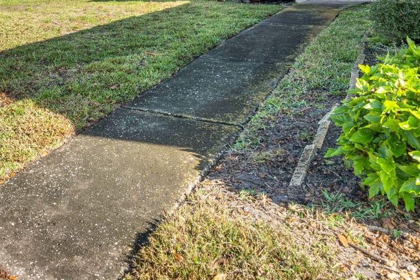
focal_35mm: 38
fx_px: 443
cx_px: 54
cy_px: -30
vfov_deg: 31.1
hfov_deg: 46.5
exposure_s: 1/250
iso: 250
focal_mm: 16
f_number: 8
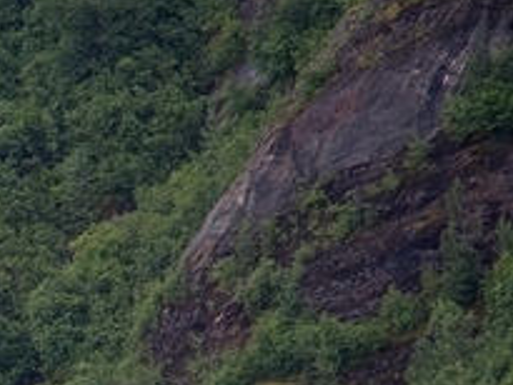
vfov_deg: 2.1
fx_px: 10662
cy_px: 558
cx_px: -886
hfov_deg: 2.7
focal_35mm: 719
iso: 100
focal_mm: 120
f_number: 5
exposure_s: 1/250
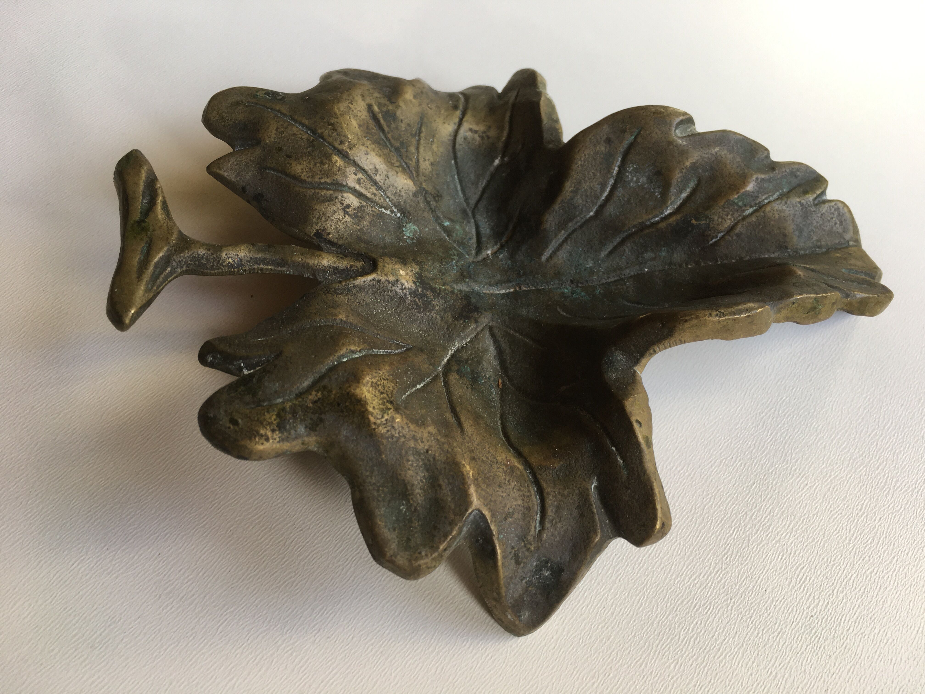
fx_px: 775
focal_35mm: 29
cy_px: 347
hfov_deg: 61.7
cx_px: 462
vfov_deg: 48.2
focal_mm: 4.15
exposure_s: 1/50
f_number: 2.2
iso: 32
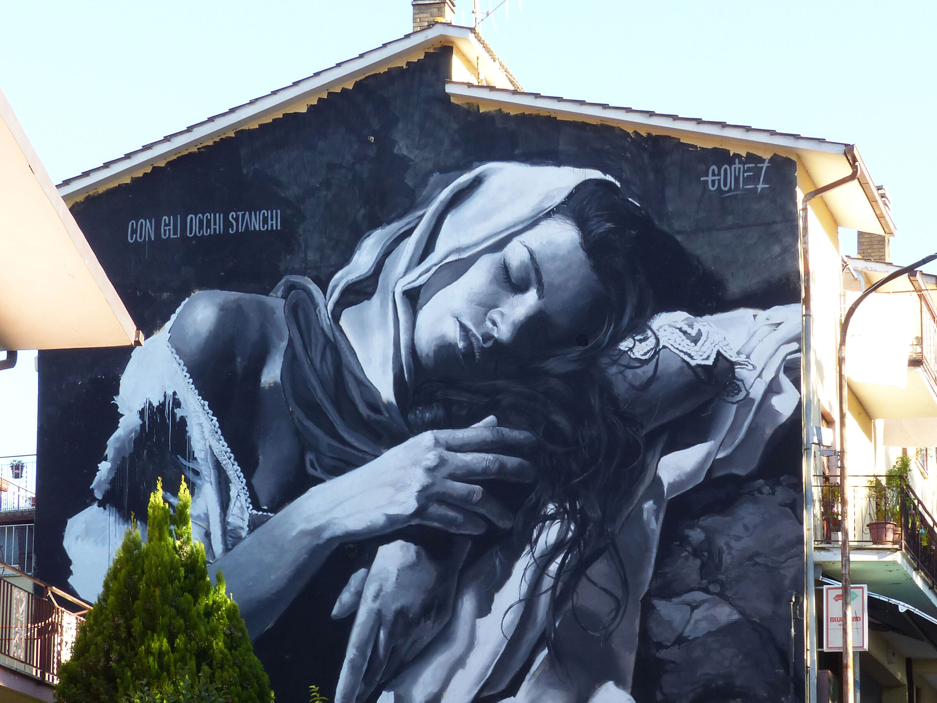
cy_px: 352
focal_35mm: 72
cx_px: 468
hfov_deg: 27.0
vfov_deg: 20.4
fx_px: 1949
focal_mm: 13
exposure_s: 1/80
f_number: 5.6
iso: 100
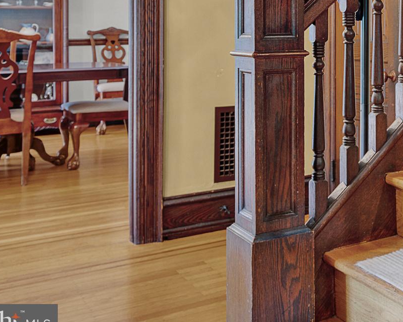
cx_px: 457
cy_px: 1
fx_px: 680
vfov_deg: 25.4
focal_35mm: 57
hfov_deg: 29.4
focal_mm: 24
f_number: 7.1
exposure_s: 1.3
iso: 320
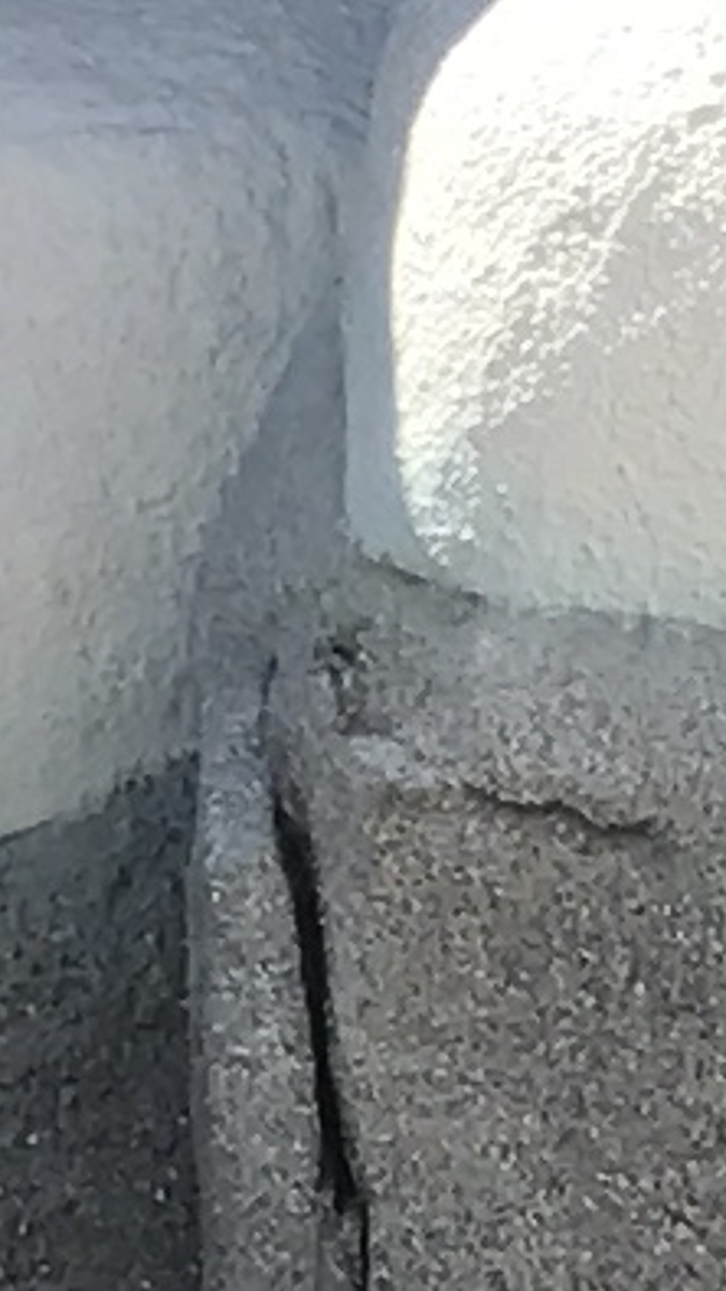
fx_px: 10650
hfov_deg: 3.9
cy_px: 1118
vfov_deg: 6.9
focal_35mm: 311
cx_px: 1534
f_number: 1.8
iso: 20
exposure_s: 1/1842
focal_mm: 3.99
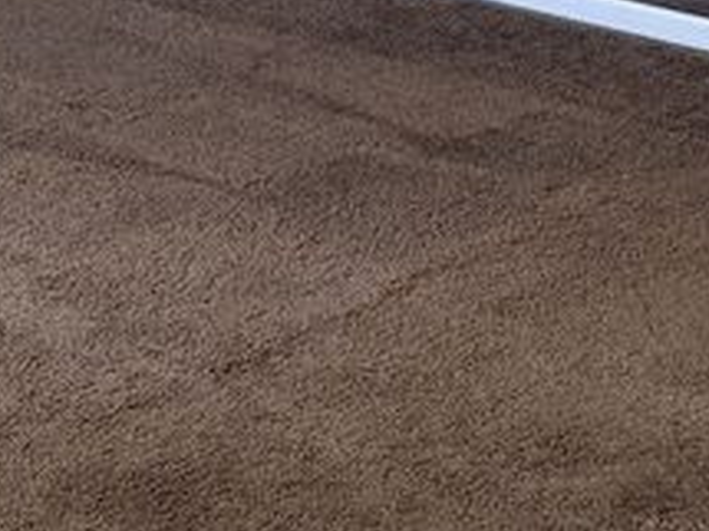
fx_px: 3296
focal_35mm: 161
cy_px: -452
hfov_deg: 12.3
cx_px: 270
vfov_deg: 8.8
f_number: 1.78
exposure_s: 1/237
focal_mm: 6.76
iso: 160
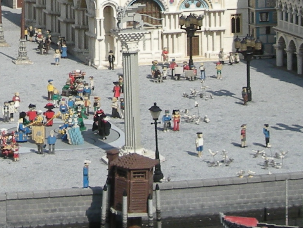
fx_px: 1278
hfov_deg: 13.3
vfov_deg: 9.7
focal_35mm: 146
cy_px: -179
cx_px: -3
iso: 64
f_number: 5.7
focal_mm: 5.7
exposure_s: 1/395
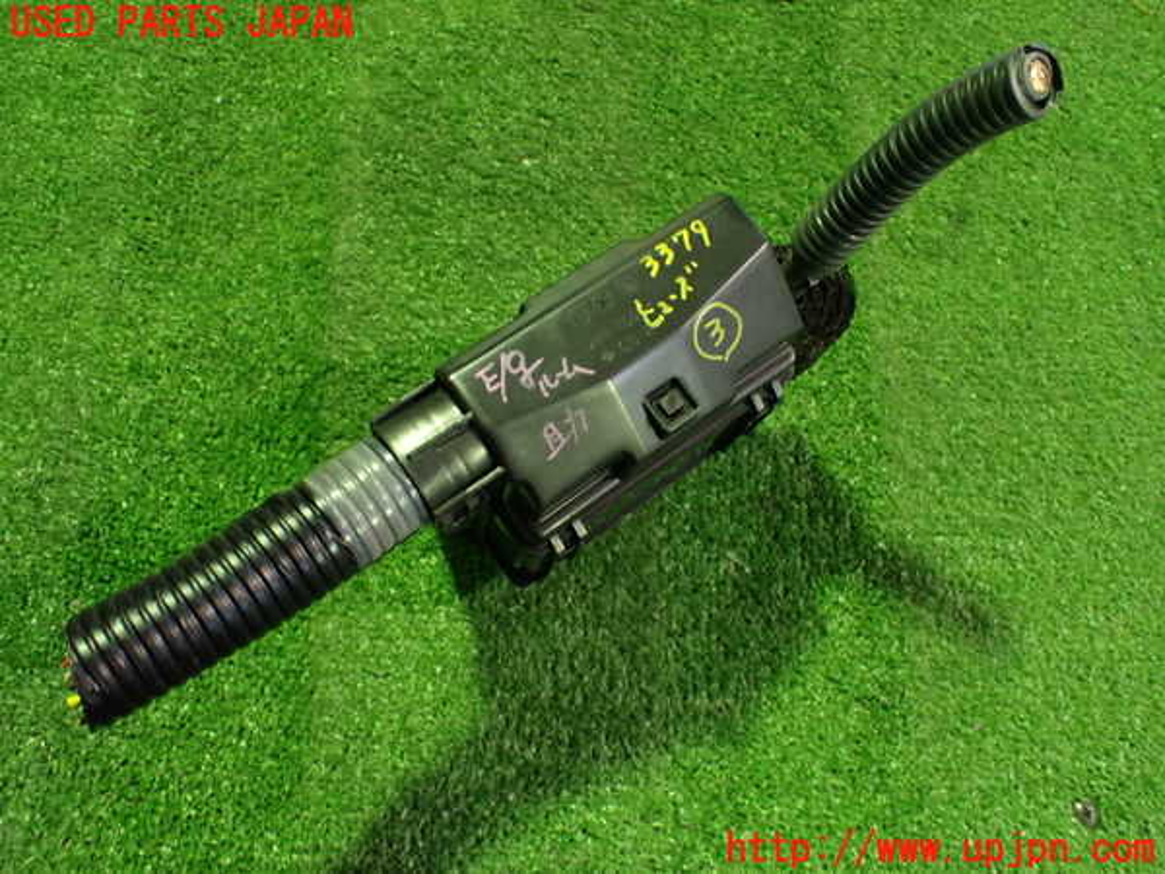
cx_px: 582
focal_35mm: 30
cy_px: 437
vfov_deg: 46.8
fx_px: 1010
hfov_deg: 60.0
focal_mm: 5.4
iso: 800
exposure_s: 1/30
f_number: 2.3
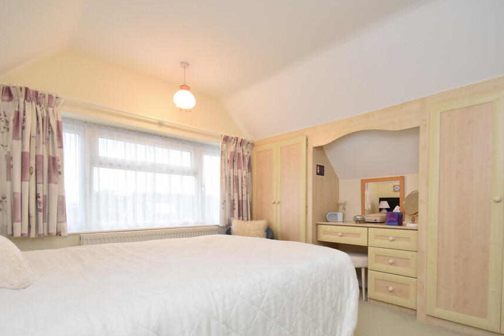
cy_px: 199
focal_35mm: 18
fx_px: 252
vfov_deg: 66.8
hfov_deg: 89.7
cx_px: 278
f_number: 4.5
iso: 800
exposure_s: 1/160
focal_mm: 10
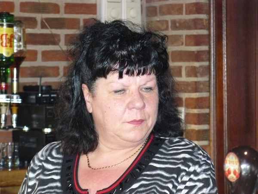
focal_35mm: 161
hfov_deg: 12.3
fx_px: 1200
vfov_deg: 9.2
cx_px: 129
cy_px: 97
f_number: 3.3
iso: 400
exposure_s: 1/30
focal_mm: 26.8
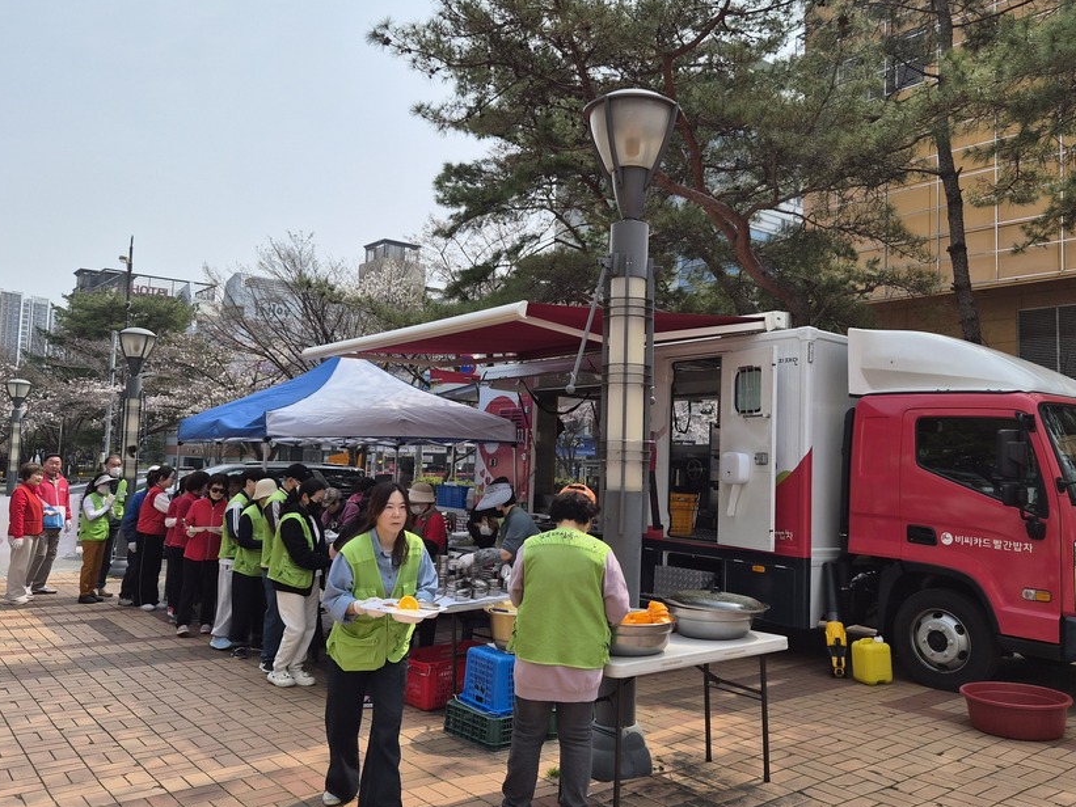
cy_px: 381
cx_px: 560
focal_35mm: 28
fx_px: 870
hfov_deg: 63.4
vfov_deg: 49.7
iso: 80
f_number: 1.8
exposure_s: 1/6128
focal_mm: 5.4
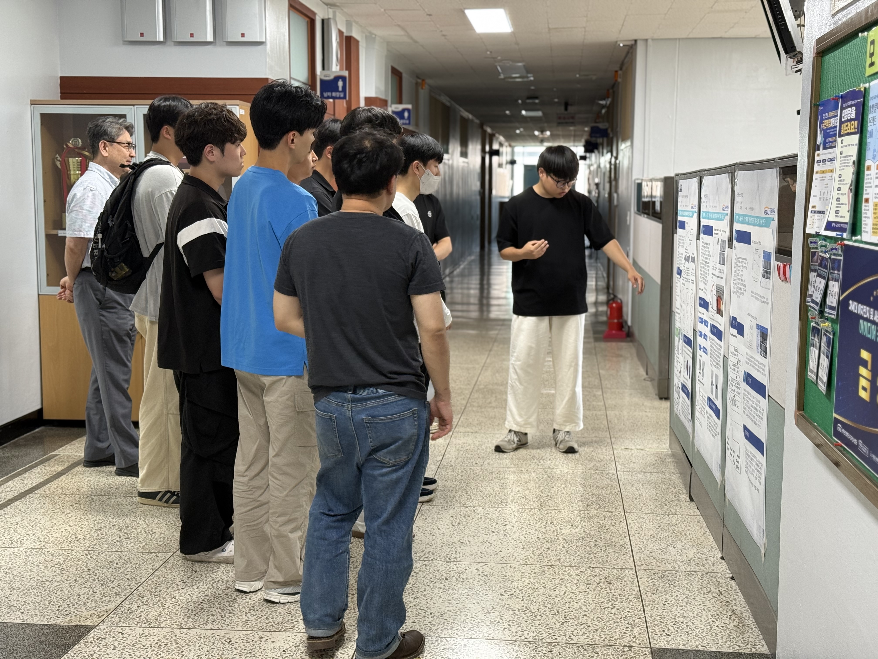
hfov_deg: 39.7
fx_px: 1217
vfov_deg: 30.3
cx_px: 439
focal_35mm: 48
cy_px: 330
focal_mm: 6.76
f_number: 1.78
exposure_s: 1/60
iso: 160
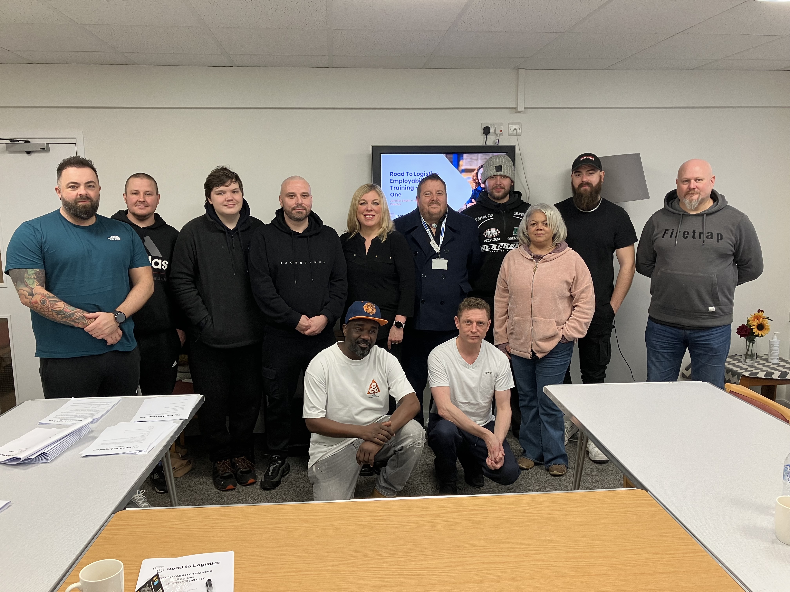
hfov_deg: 63.4
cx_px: 395
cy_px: 296
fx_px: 639
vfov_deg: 49.7
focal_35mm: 28
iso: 64
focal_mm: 3.99
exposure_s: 1/50
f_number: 1.8
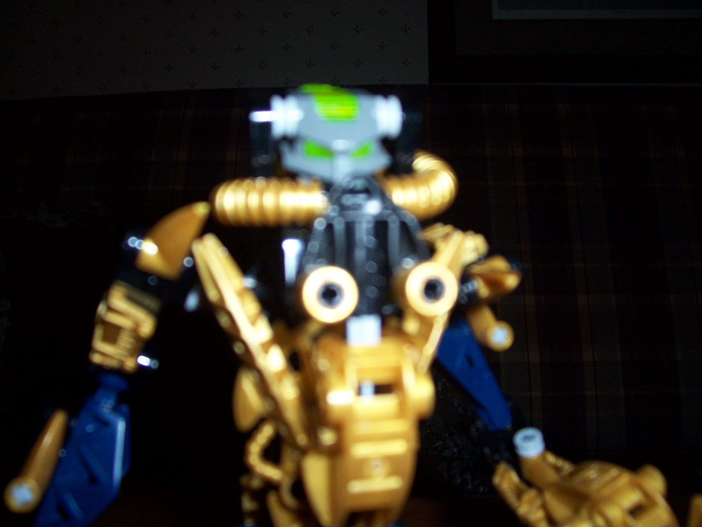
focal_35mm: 34
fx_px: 690
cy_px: 264
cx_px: 351
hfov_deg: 54.0
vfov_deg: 41.8
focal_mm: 5.6
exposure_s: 1/60
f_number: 2.7
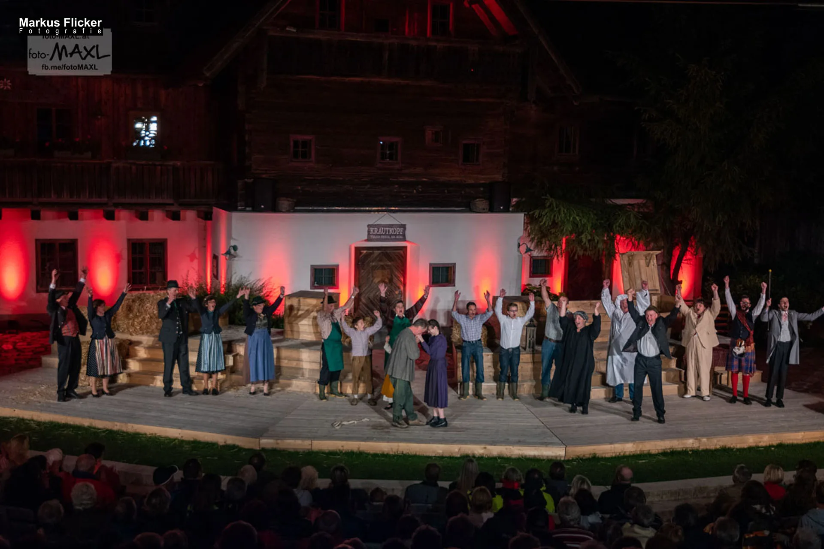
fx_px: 1030
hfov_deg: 43.6
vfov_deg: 29.9
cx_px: 412
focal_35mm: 45
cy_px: 274
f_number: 3.2
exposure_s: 1/200
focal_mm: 30
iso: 720
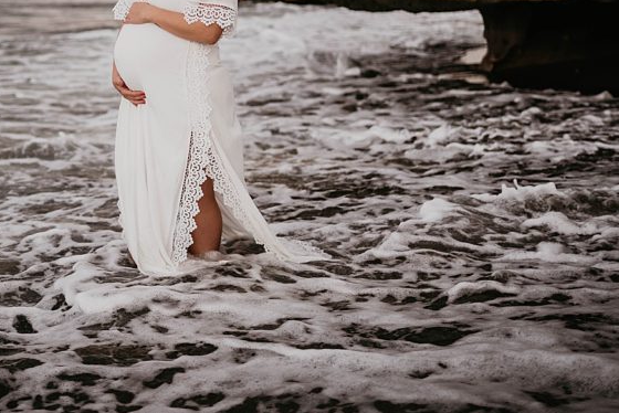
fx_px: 1101
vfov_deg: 20.8
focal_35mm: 64
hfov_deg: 31.1
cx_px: 187
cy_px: 38
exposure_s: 1/400
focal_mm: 35
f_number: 1.4
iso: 320
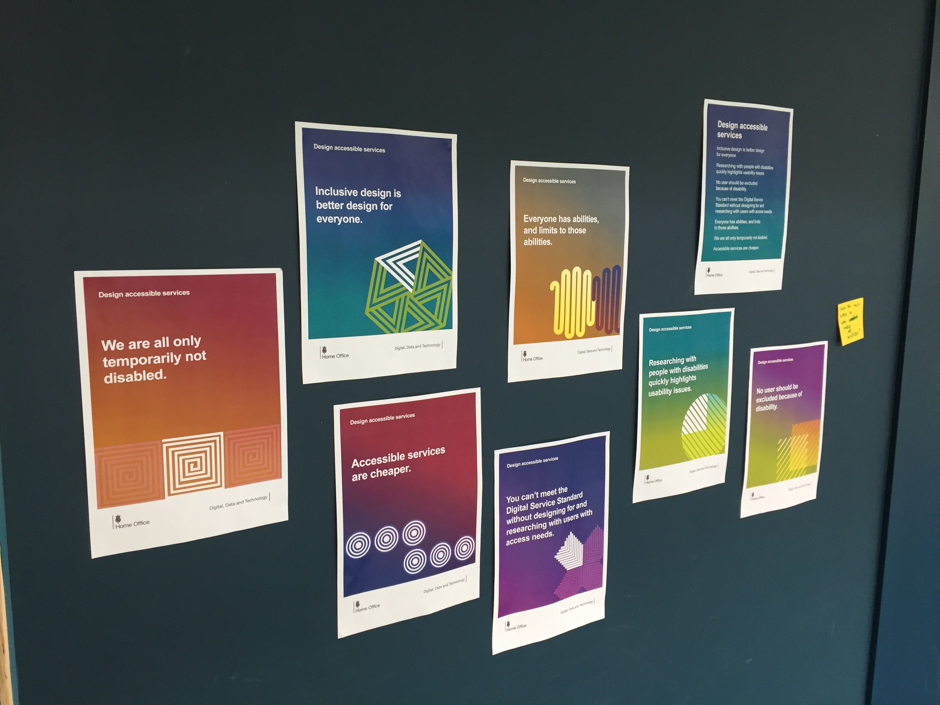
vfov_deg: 48.2
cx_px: 470
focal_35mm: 29
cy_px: 352
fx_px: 787
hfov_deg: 61.7
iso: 80
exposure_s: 1/33
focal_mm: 4.15
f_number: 2.2
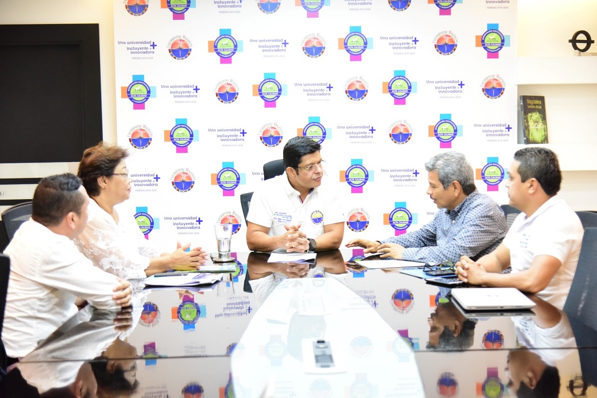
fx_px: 1028
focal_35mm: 62
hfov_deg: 32.4
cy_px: 199
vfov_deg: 21.9
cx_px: 298
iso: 5000
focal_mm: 62
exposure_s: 1/200
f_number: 4
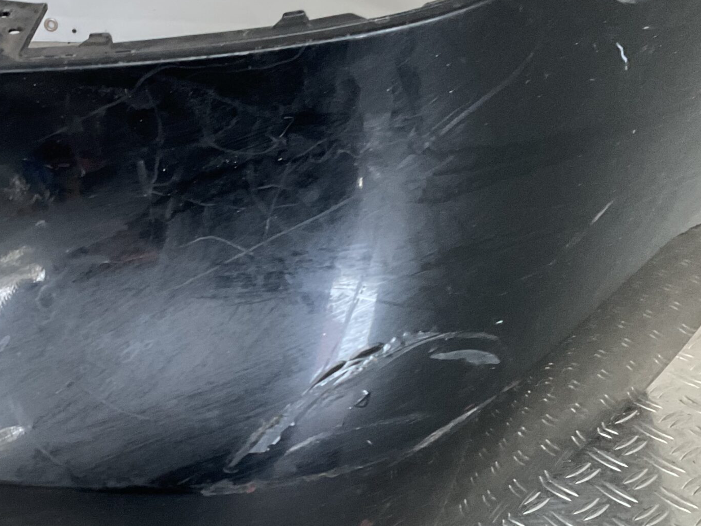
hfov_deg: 34.1
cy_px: 304
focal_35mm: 54
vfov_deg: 27.0
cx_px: 108
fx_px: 1093
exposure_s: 1/50
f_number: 1.8
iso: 250
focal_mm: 3
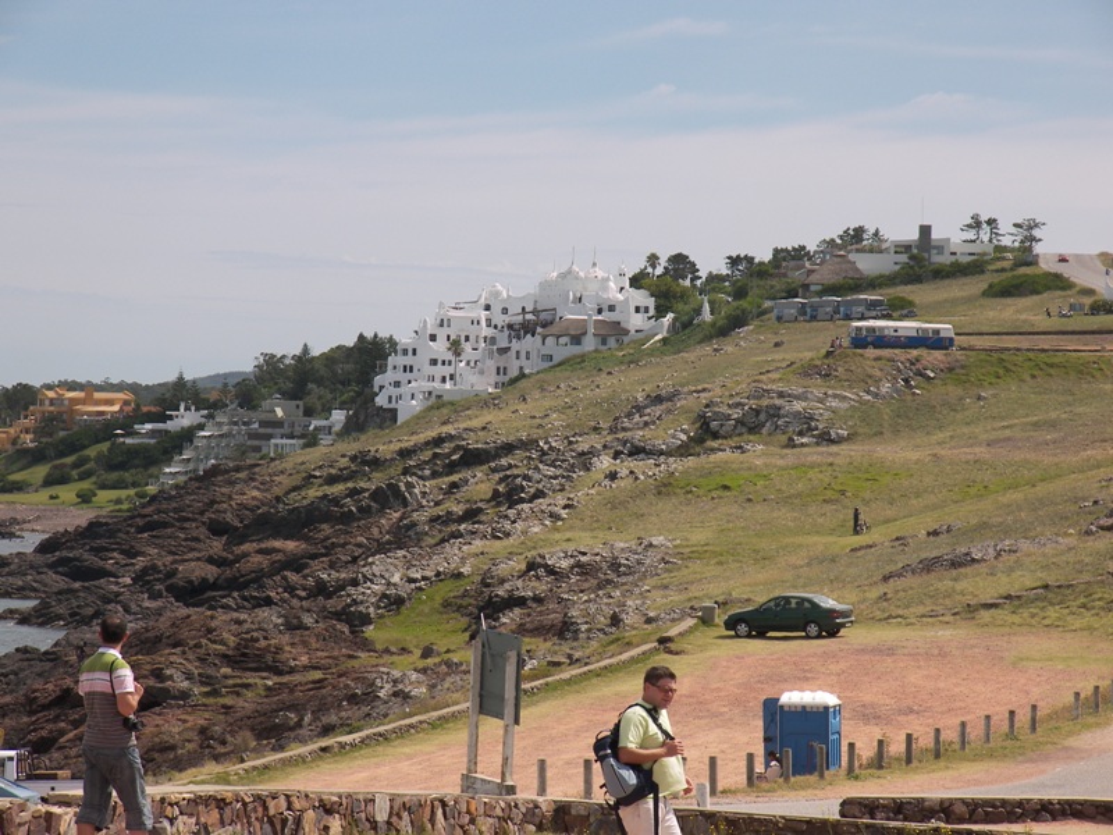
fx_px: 4501
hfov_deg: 14.1
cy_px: 418
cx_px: 556
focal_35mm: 140
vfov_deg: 10.6
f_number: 4.1
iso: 50
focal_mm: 29.4
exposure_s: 1/800
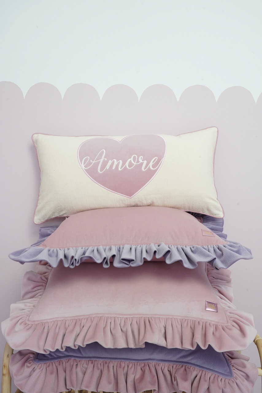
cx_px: 131
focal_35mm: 30
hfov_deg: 43.6
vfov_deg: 61.9
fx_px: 327
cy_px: 196
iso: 1000
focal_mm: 30
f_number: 16
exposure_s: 1/4
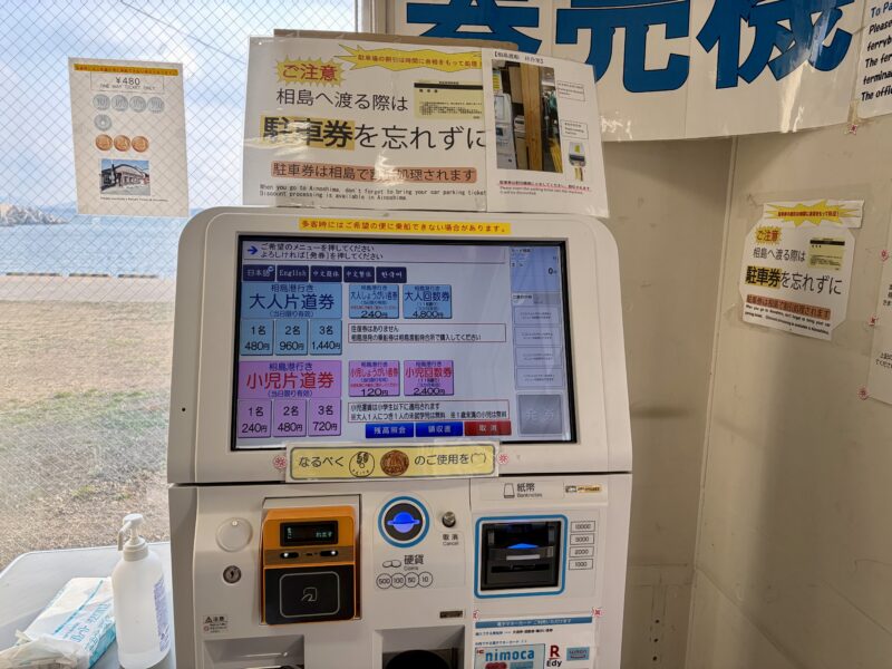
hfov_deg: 67.3
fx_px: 670
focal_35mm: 26
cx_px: 446
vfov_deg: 53.1
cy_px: 334
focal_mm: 5.96
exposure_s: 1/399
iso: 80
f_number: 1.6
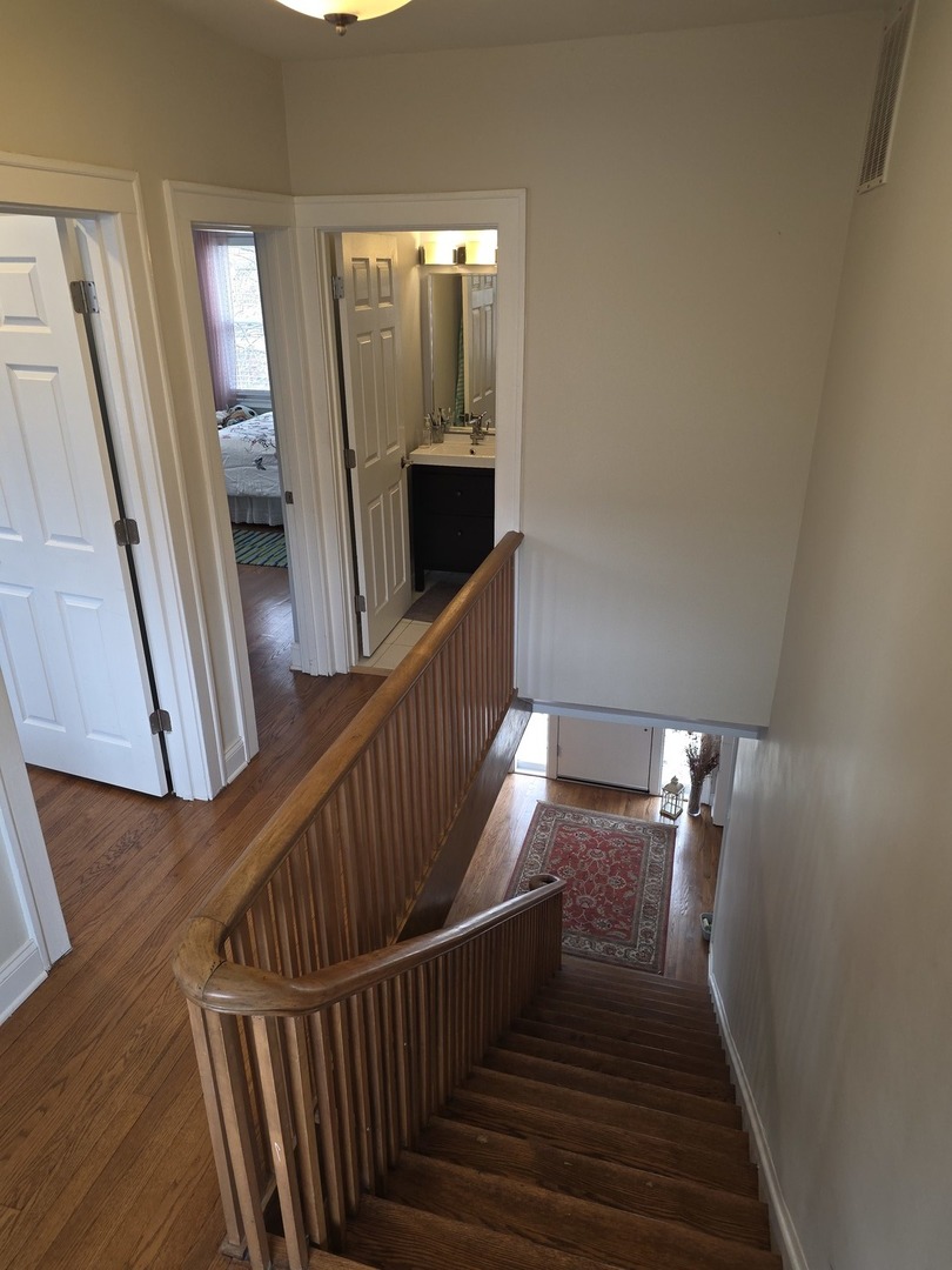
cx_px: 476
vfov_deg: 73.9
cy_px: 635
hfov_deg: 58.9
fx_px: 843
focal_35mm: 23
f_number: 1.7
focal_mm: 6.25
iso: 125
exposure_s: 1/60
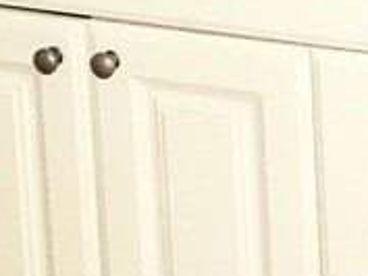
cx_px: 611
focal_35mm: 150
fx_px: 1596
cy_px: -307
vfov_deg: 9.2
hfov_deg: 12.3
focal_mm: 4.36
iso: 150
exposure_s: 1/30
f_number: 1.8
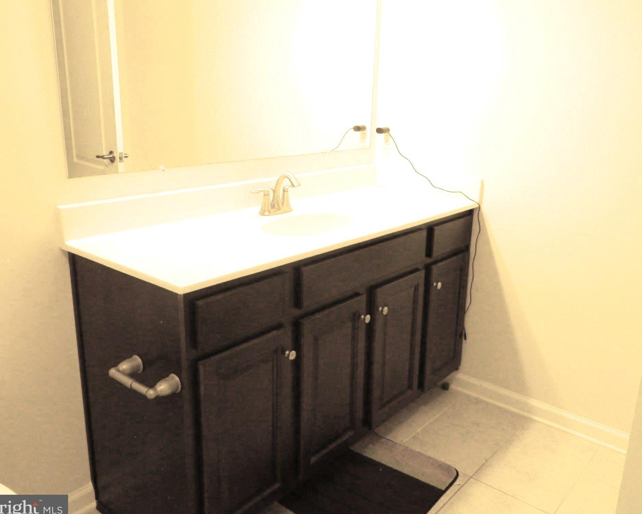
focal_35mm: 30
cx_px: 334
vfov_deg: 48.5
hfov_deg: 58.7
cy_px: 259
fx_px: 570
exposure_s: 1/30
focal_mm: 5.1
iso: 400
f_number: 3.2
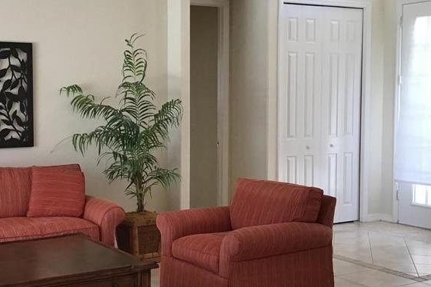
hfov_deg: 34.3
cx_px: 161
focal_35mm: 58
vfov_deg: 23.4
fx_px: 694
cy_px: 133
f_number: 2.4
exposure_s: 1/40
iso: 25
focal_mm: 3.3
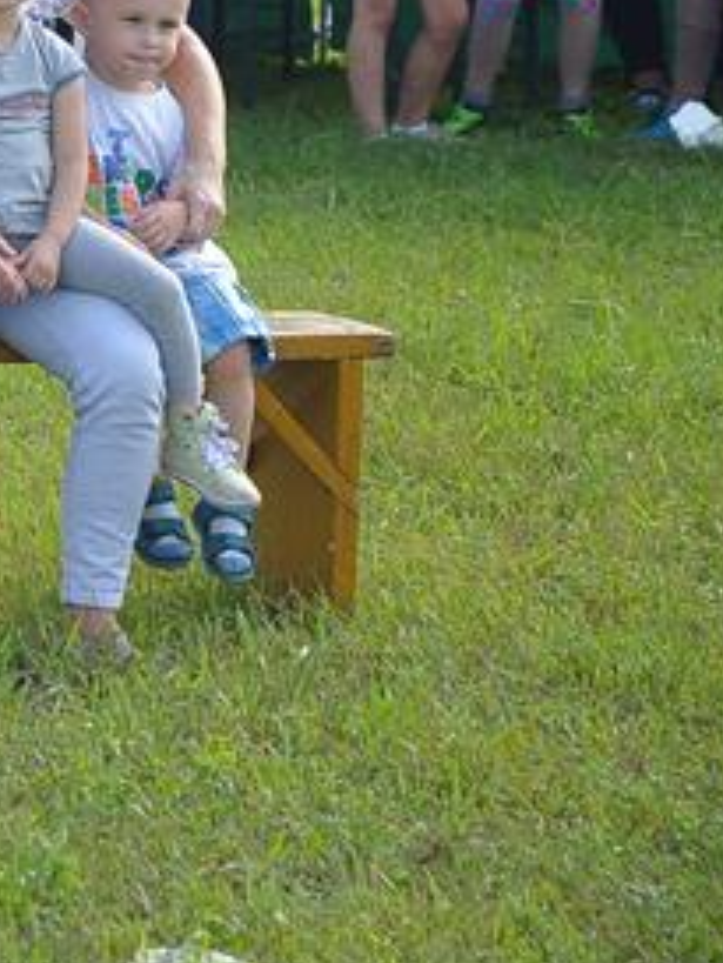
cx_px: -727
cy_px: 118
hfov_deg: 4.7
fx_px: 8738
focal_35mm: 314
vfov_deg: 6.3
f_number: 4.5
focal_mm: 70
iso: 400
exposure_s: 1/500
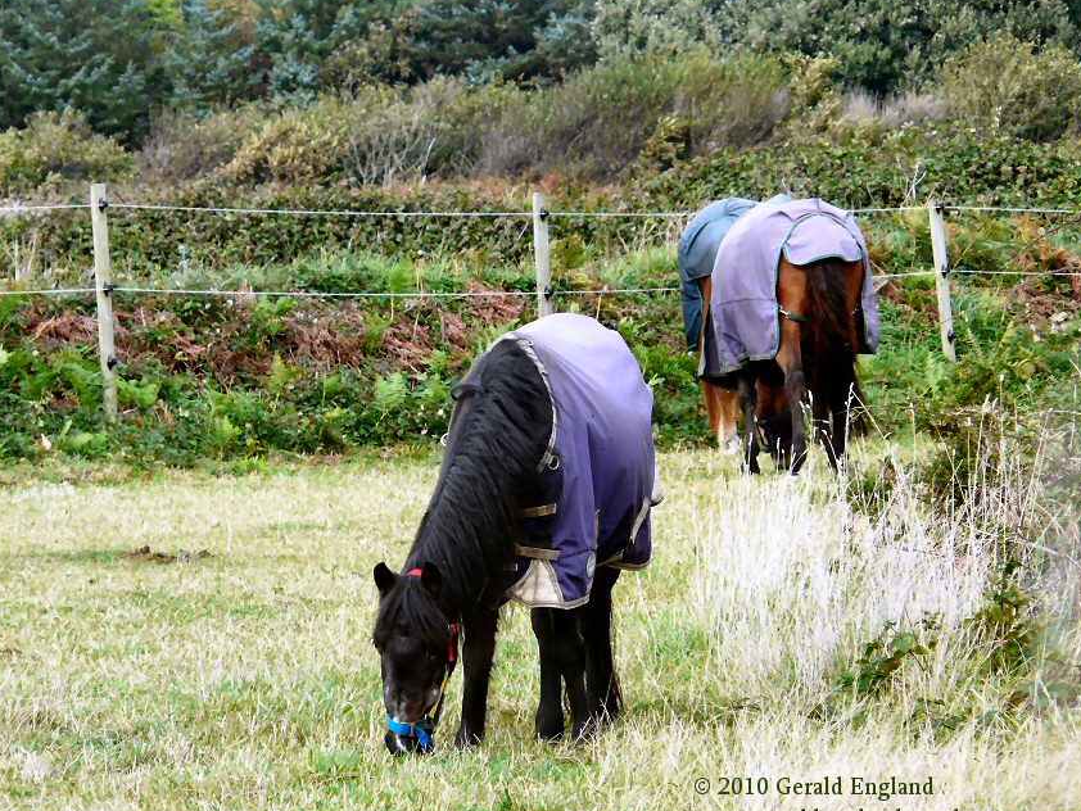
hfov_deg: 5.7
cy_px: 463
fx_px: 10902
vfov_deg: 4.3
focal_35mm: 349
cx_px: 508
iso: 100
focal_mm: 48.2
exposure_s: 1/250
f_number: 4.5
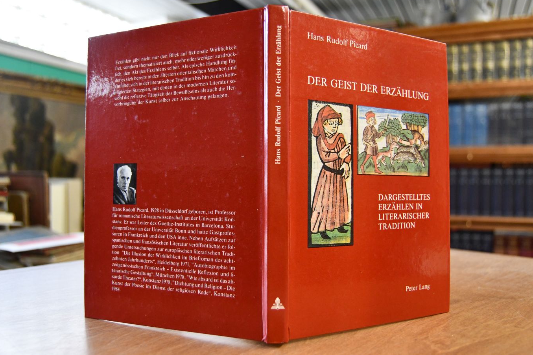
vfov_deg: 42.3
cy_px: 178
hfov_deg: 60.3
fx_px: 459
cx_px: 267
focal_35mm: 31
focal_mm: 20
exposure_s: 1/125
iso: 2000
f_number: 3.5
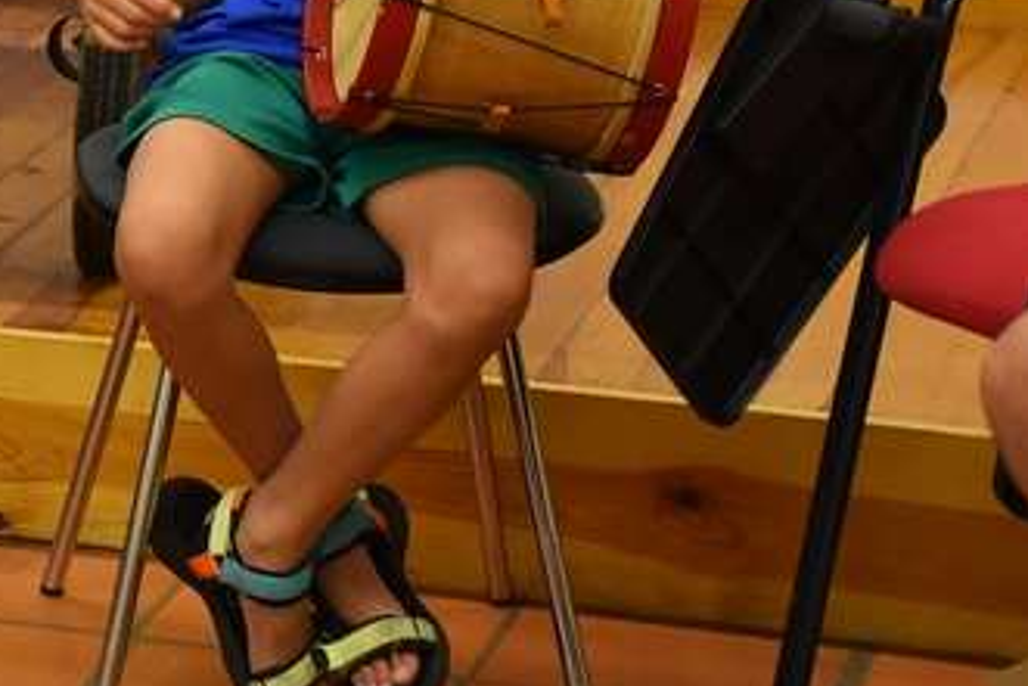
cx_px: -363
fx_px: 5828
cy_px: -106
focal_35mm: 204
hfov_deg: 9.9
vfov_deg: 6.7
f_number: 4.8
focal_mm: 50
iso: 800
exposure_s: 1/60
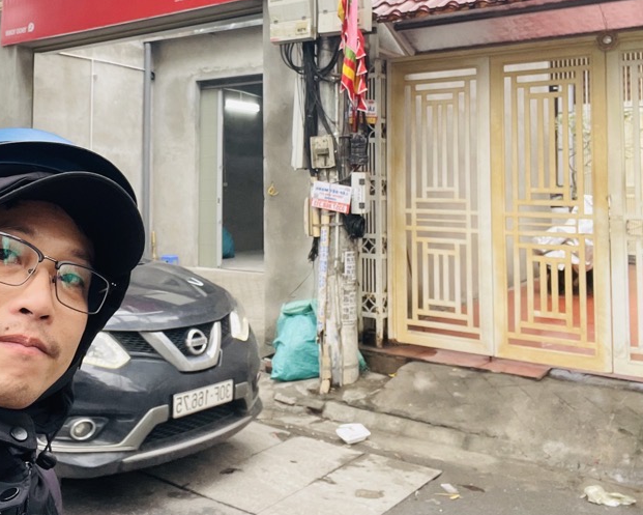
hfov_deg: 48.1
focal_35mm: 37
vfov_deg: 39.4
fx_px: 704
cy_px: 149
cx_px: 204
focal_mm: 2.71
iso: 80
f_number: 2.2
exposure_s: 1/121
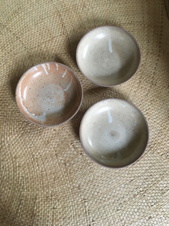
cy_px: 113
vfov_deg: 61.7
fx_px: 189
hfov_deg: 48.2
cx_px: 84
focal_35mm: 29
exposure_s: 1/25
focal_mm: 4.15
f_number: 2.2
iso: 200
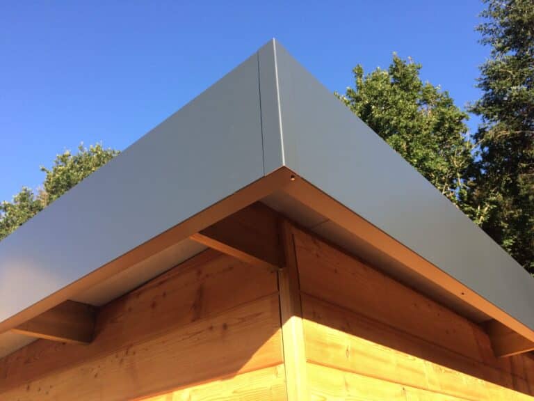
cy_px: 200
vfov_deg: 48.2
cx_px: 267
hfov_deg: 61.7
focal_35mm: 29
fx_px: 447
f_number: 2.2
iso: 32
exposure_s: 1/684
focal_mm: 4.15
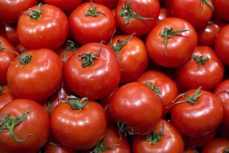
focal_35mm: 45
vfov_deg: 30.0
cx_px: 114
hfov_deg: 43.5
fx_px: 287
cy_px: 76
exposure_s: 1/60
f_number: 4
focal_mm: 30
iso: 400
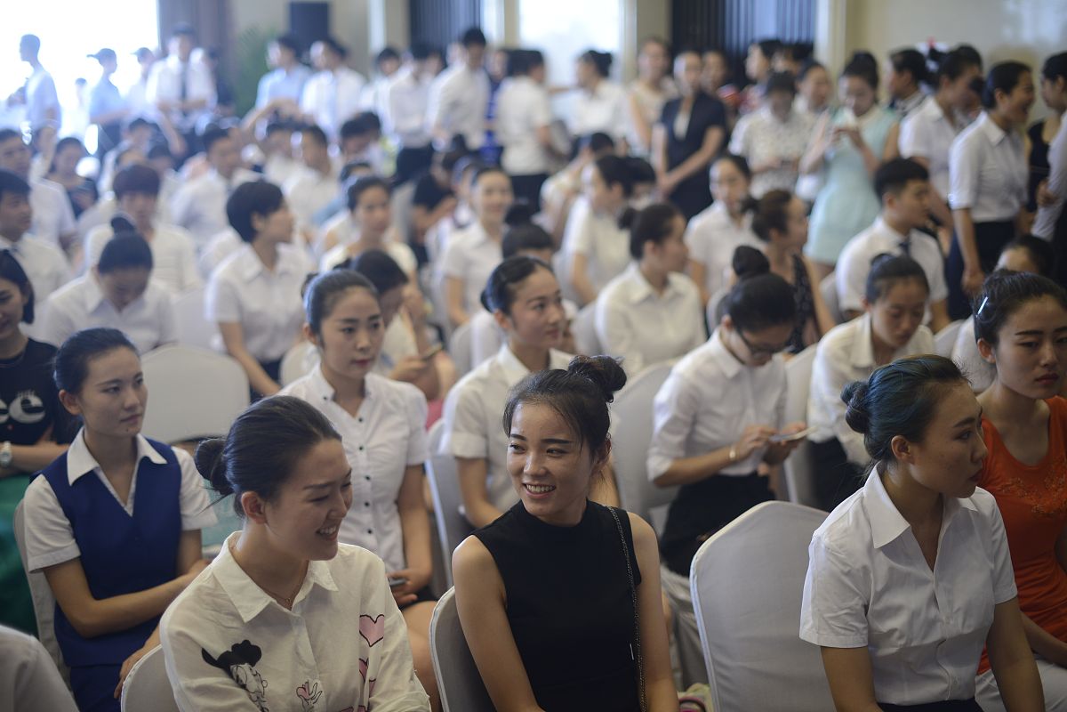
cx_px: 534
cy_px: 356
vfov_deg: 27.0
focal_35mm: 50
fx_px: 1482
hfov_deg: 39.6
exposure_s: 1/200
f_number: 2
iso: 640
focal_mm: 50
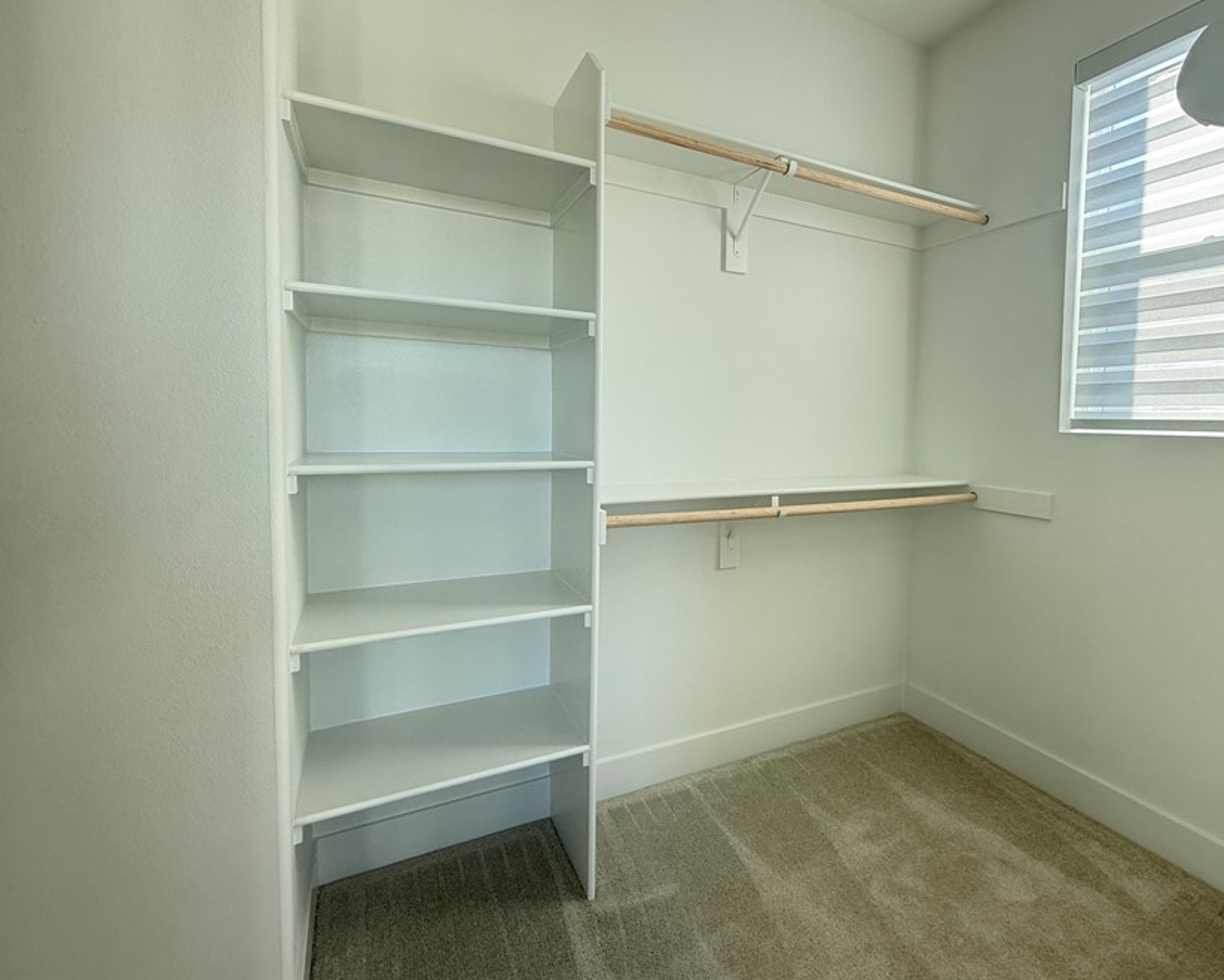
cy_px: 449
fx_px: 616
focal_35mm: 17
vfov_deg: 76.9
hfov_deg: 88.8
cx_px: 715
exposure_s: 1/99
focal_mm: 2.22
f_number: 2.2
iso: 100
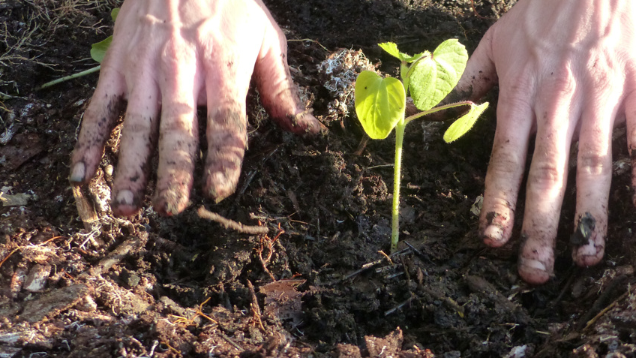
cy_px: 82
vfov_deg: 12.8
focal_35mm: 94
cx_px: 381
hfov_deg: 22.7
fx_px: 1585
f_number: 2.8
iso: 320
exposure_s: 1/250
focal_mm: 10.9
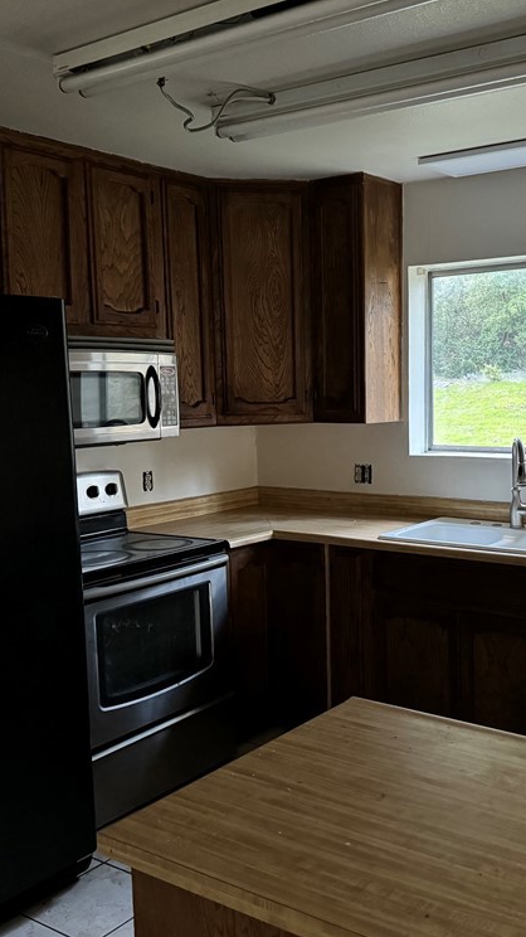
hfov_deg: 32.3
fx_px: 893
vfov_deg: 55.3
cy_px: 477
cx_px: 379
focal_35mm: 36
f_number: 1.78
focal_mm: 6.86
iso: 800
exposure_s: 1/40
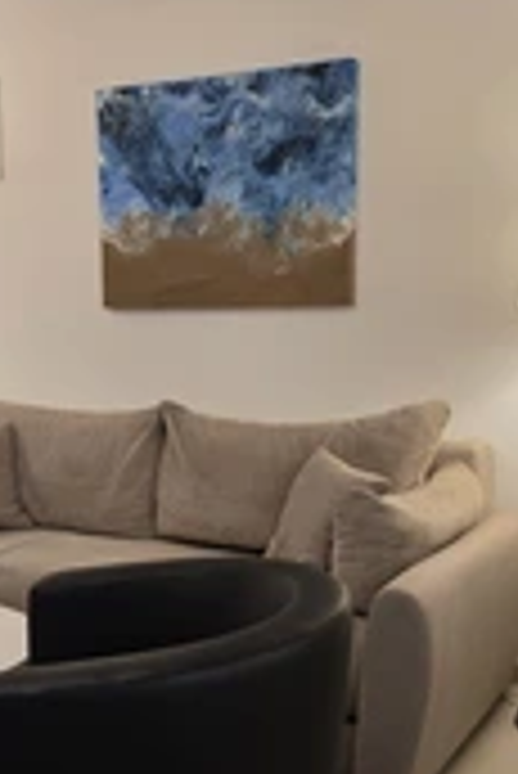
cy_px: 432
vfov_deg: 39.5
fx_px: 1077
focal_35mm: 50
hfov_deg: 26.8
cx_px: 149
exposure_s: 1/100
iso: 200
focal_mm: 6.3
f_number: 1.7
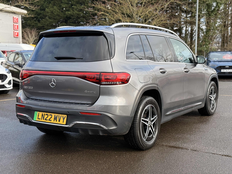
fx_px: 322
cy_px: 87
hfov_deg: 39.7
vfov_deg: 30.3
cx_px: 116
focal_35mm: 48
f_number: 1.78
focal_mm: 6.76
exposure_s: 1/1285
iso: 64
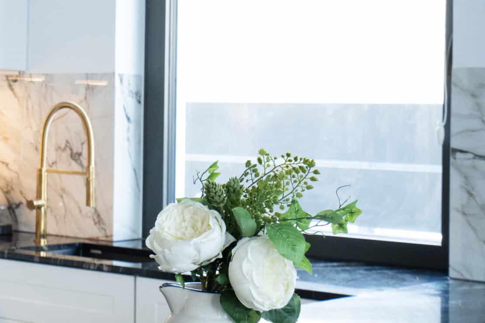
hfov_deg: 21.1
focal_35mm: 91
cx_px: -67
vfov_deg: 15.0
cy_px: 80
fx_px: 1226
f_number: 7.1
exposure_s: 1/80
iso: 3200
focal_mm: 35
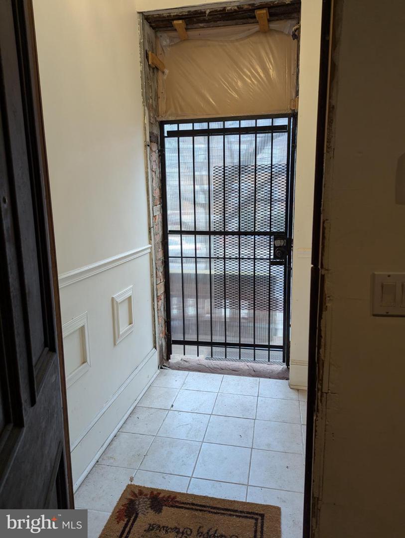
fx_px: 374
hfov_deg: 56.9
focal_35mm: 24
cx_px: 202
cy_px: 269
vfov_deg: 71.5
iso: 76
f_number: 1.85
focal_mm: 6.81
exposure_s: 1/120
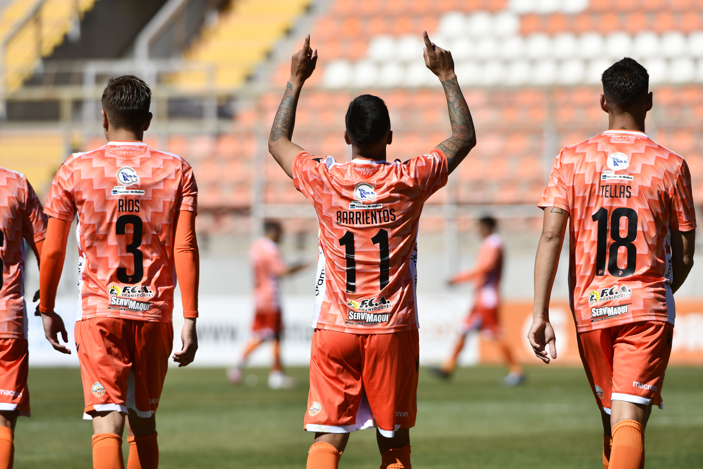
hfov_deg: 5.2
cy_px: 234
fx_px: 7811
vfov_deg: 3.4
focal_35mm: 400
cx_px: 352
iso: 200
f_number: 6.3
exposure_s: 1/1250
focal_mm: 400
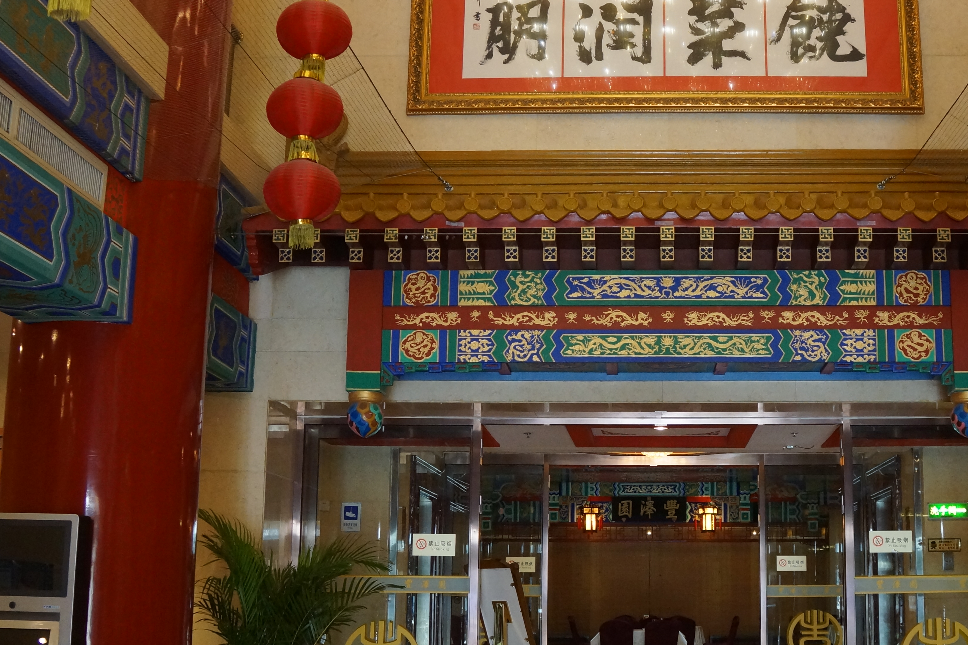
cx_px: 653
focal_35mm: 49
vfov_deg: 27.5
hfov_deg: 39.8
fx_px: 1317
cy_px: 316
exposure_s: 1/125
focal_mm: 18
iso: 1600
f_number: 3.5
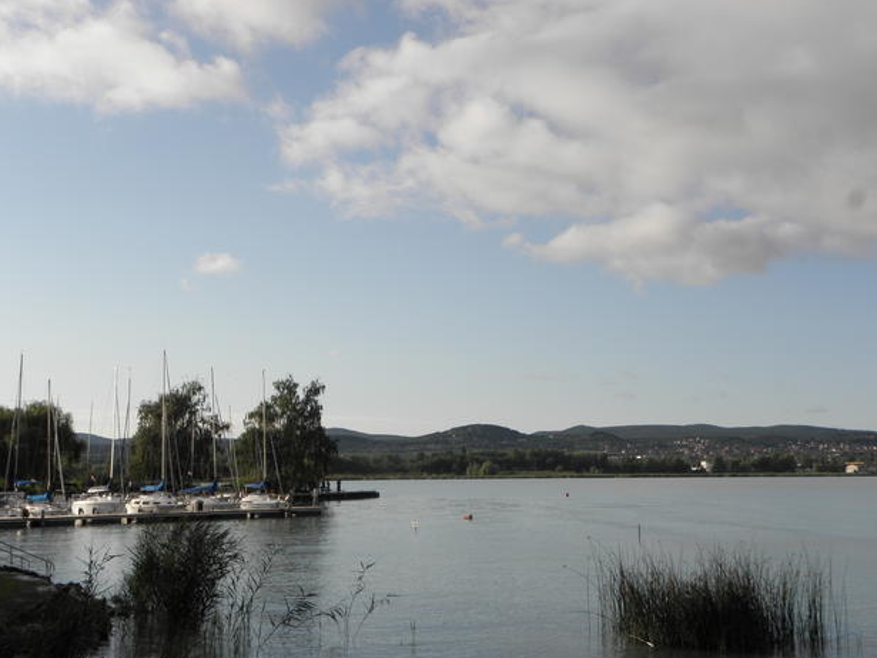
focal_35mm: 51
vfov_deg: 28.6
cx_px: 432
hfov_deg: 37.5
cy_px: 337
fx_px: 1292
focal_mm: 8.87
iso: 64
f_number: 5.6
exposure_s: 1/320
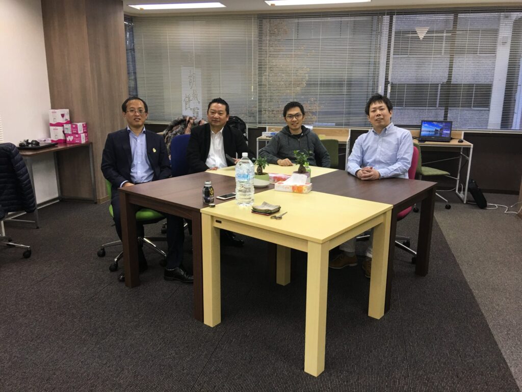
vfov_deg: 48.2
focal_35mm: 29
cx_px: 261
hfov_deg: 61.7
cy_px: 196
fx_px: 437
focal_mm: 4.15
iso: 40
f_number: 2.2
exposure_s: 1/30
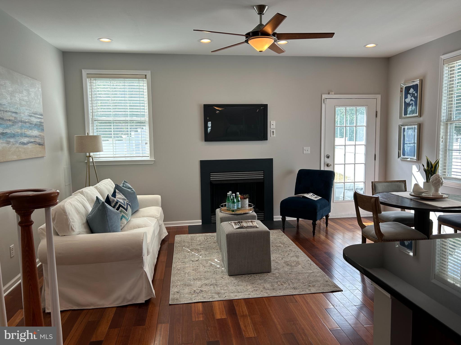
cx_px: 230
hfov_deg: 67.3
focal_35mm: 26
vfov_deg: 53.1
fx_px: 346
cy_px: 172
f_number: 1.5
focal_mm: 5.7
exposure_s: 1/208
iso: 40
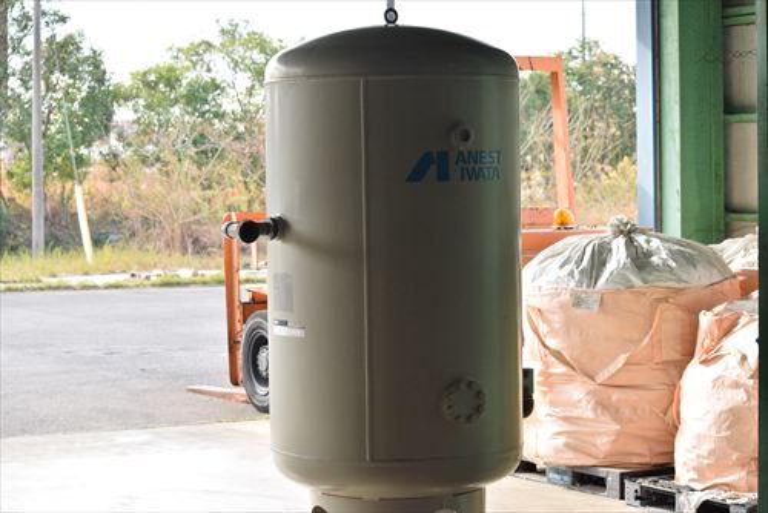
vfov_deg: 16.6
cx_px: 384
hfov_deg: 24.6
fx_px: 1761
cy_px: 256
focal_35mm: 82
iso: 1250
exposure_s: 1/800
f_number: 6.3
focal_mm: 55
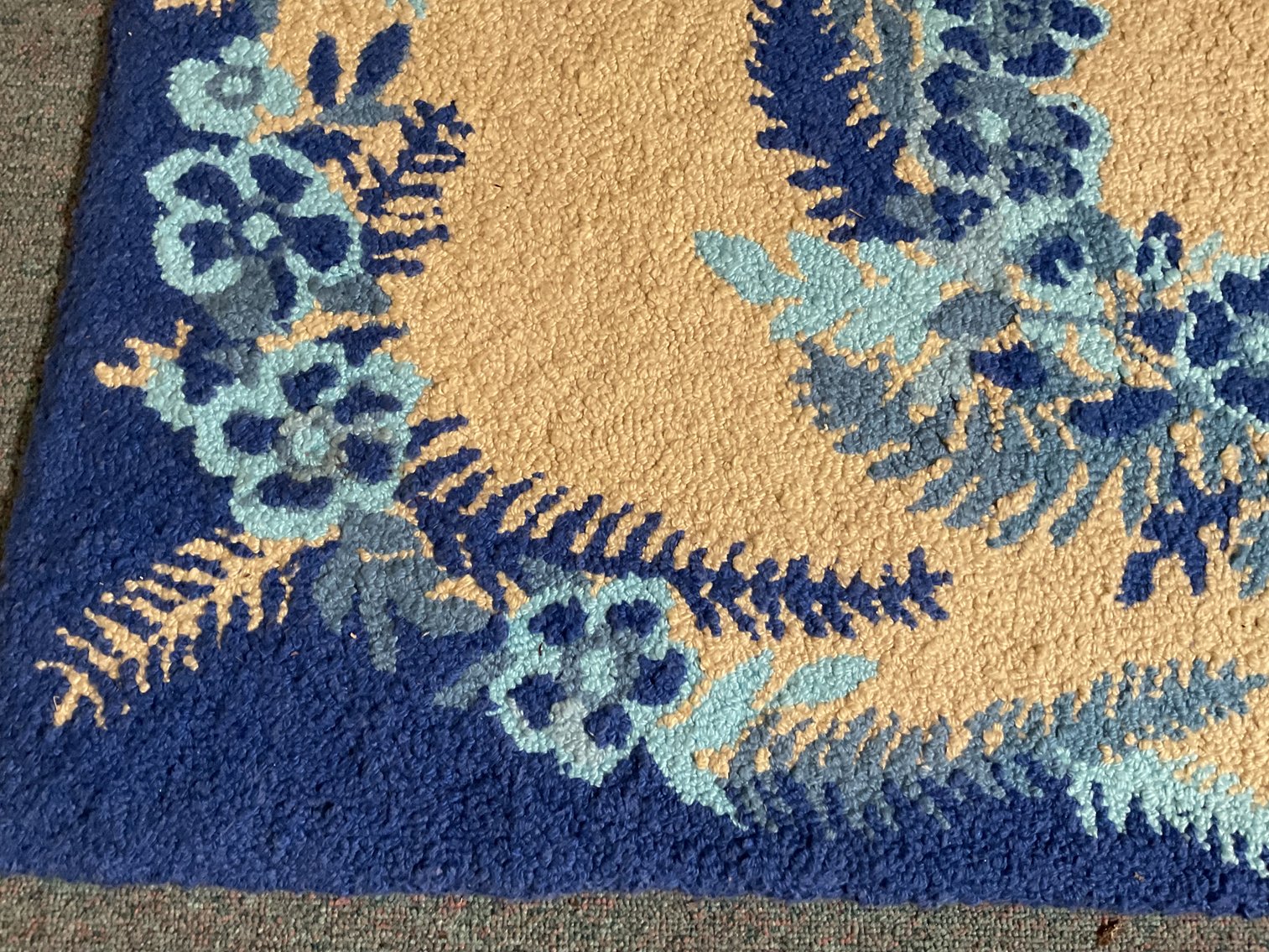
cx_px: 634
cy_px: 476
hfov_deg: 61.7
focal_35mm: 29
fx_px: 1063
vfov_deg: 48.2
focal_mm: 3
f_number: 1.8
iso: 250
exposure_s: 1/40
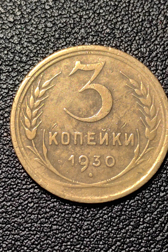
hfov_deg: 14.4
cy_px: 126
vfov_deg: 21.5
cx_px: 90
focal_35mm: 95
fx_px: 665
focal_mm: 5.75
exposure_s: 1/112
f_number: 2
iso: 50
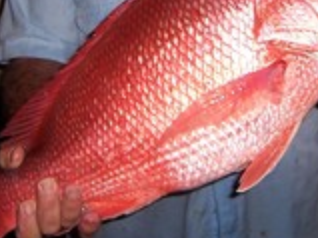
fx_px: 762
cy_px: -44
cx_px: 172
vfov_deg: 17.0
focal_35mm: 83
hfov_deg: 23.6
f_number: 2.8
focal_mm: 5.5
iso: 80
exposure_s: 1/60
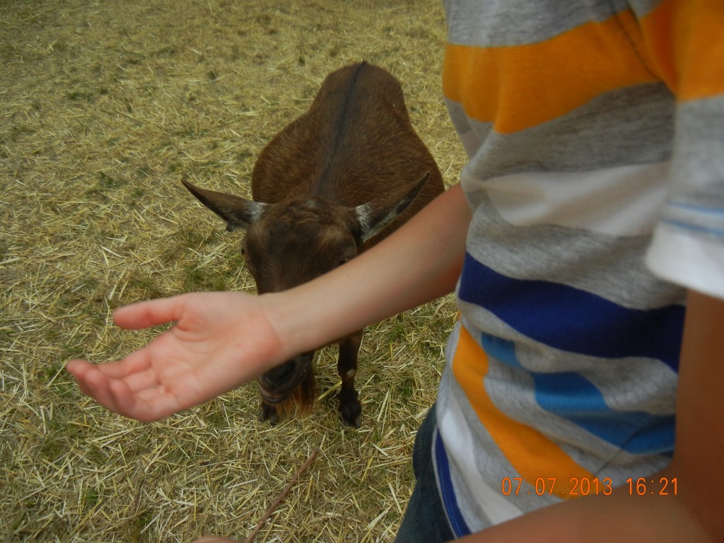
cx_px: 362
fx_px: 627
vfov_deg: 46.8
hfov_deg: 60.0
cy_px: 272
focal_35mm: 30
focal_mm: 5.4
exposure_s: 1/317
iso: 160
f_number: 3.5
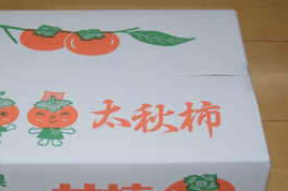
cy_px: 101
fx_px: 805
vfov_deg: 13.6
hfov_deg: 20.2
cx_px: 88
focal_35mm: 101
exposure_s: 1/160
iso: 400
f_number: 4
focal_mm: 45
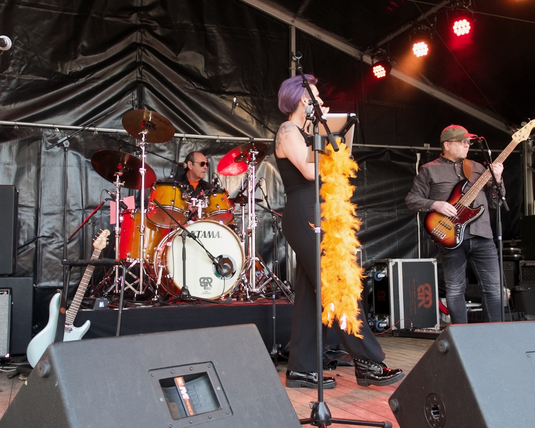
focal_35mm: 39
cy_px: 211
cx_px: 274
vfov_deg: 38.2
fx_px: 617
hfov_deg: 46.8
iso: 400
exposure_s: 1/250
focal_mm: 12.33
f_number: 2.8
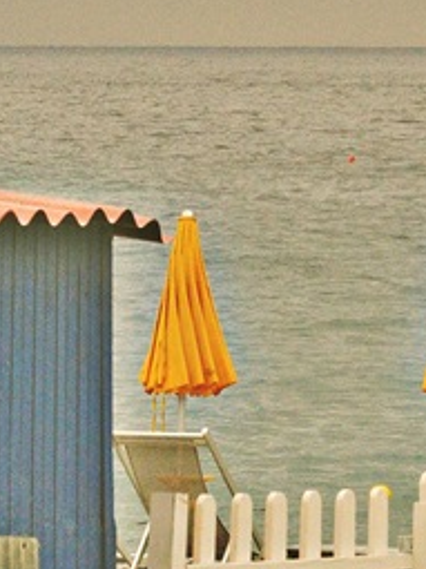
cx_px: 763
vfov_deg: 3.6
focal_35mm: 553
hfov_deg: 2.7
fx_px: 9082
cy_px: 108
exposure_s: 1/1600
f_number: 5
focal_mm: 53.1
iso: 800
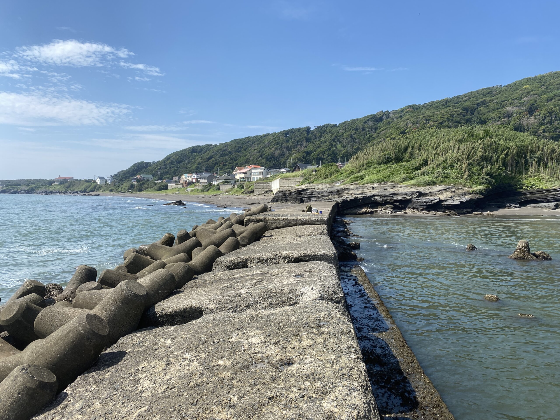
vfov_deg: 53.1
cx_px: 280
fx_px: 421
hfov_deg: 67.3
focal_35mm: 26
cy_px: 210
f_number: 1.8
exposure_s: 1/2890
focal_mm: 4.25
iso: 32
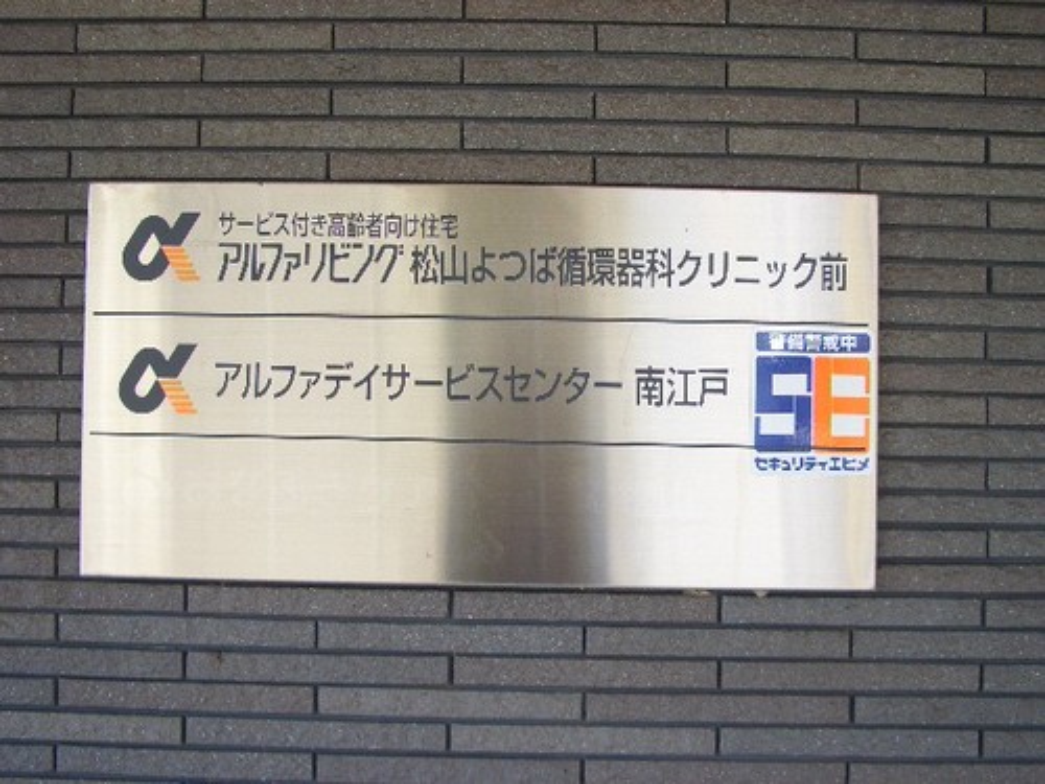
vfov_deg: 35.1
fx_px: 1238
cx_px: 522
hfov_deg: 45.8
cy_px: 392
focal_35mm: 41
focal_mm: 6.8
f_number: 2.8
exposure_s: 1/125
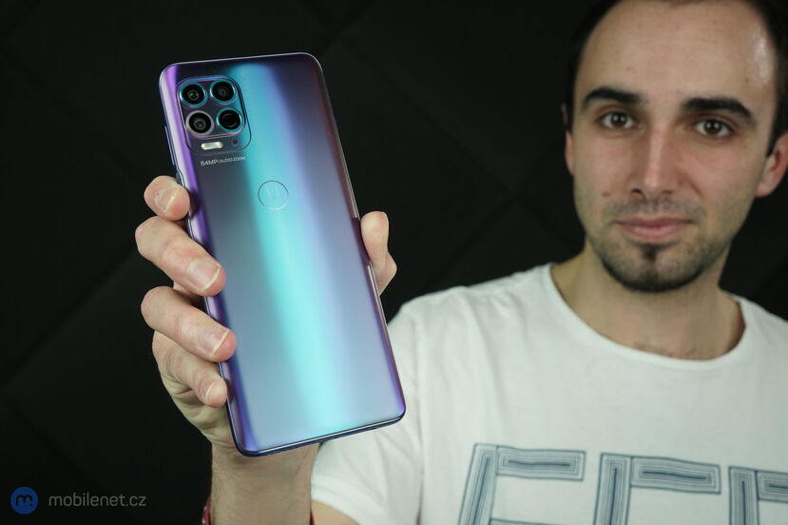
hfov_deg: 45.4
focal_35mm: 43
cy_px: 262
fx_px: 941
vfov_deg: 31.2
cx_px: 394
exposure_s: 1/200
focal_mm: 43
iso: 1600
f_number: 9
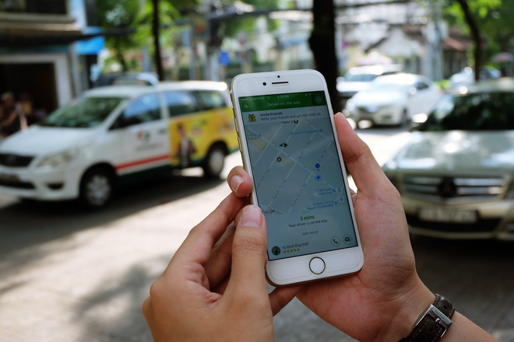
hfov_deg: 46.4
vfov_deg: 31.9
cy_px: 171
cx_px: 257
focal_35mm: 42
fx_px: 600
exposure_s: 1/280
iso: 400
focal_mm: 28.2
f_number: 5.6
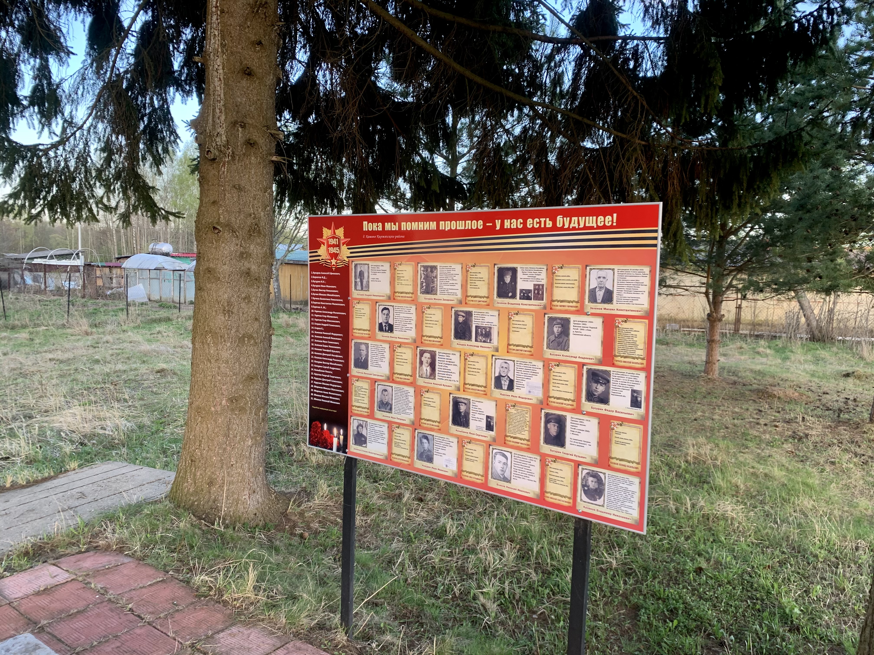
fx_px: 656
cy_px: 328
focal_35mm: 26
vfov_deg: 53.1
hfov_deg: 67.3
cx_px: 437
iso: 50
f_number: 1.8
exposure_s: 1/121
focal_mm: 4.25
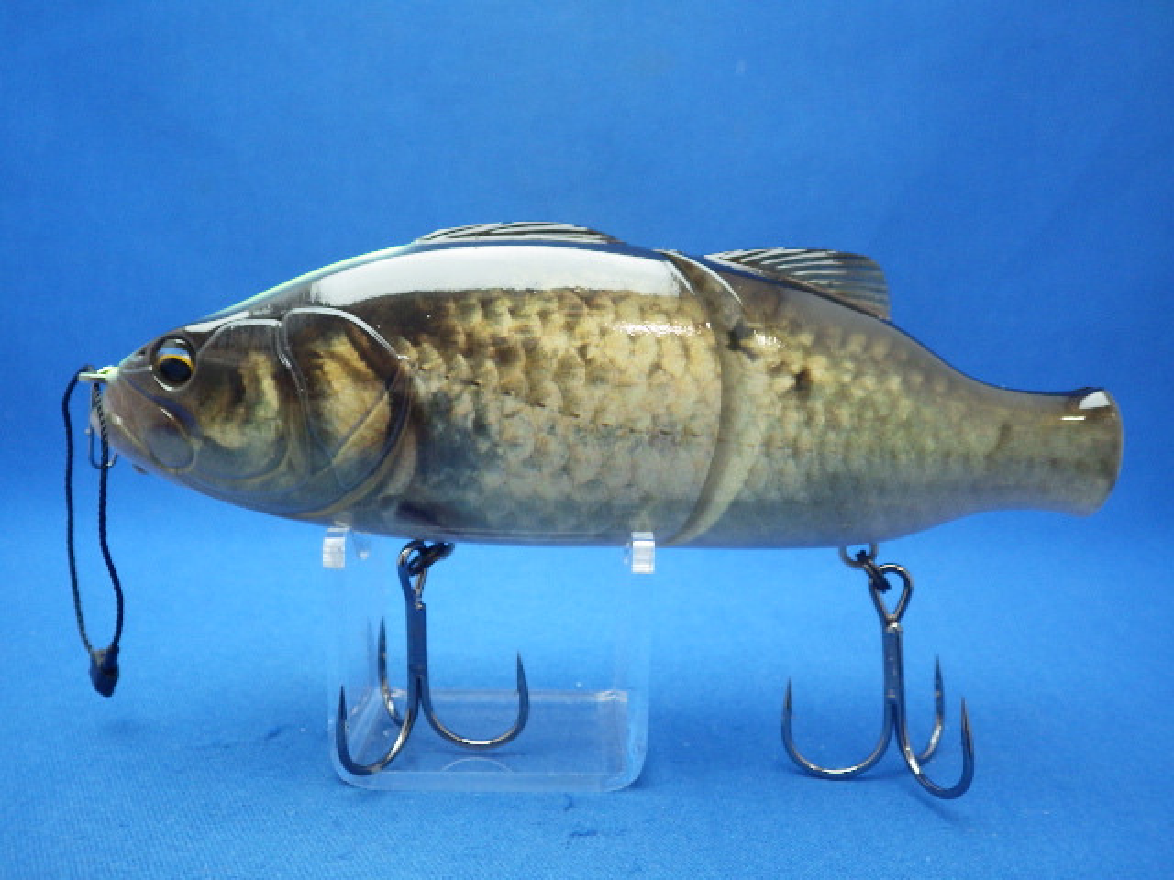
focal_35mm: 31
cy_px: 440
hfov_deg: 58.4
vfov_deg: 45.4
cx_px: 587
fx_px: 1051
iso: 400
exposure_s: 1/45
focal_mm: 5.5
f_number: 2.3
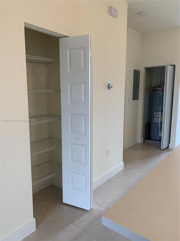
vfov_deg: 67.3
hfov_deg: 53.1
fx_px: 180
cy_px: 120
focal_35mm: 26
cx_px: 90
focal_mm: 4.25
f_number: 1.8
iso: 80
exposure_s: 1/120
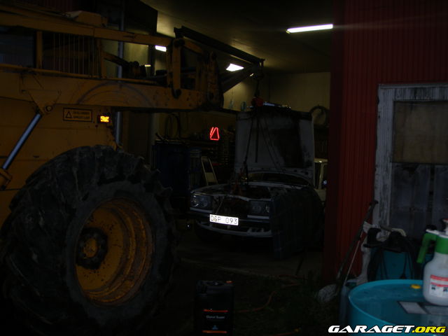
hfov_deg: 49.0
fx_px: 492
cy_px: 168
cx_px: 224
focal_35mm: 38
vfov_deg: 37.7
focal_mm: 6.7
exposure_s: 1/30
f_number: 3.5
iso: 100
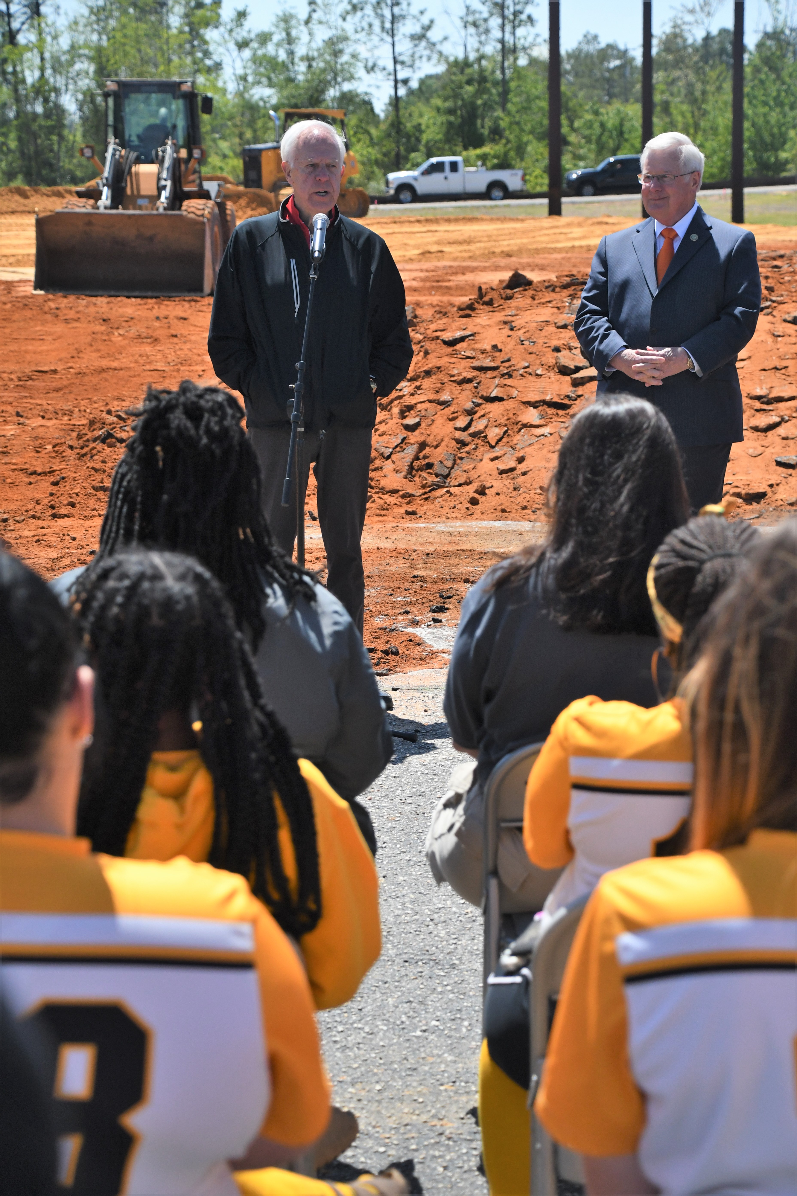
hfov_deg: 14.7
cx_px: 398
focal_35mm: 93
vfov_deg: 21.9
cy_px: 598
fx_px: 3088
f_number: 6.3
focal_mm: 62
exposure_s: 1/5000
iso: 1000
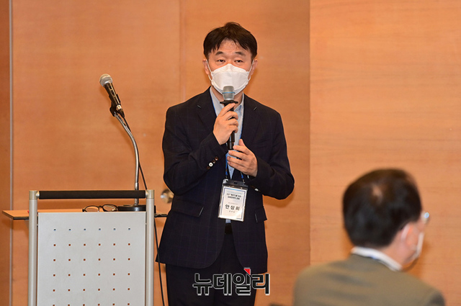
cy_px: 153
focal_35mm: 200
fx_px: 2558
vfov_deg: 6.8
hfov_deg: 10.3
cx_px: 230
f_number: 3.5
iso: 1600
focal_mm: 200
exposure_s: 1/250
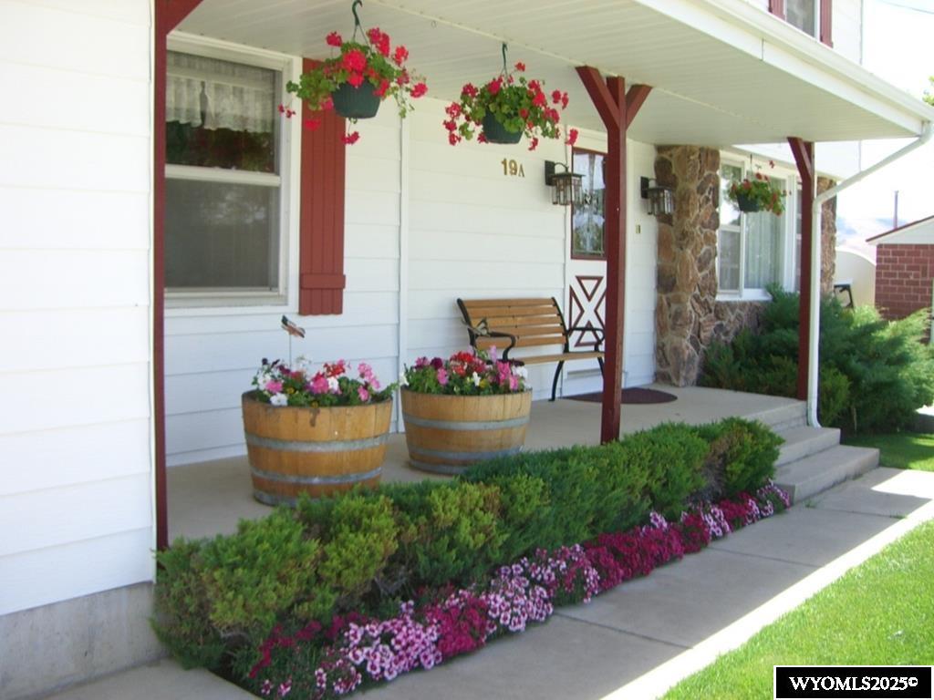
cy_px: 350
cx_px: 467
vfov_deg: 37.7
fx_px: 1025
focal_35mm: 38
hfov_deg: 49.0
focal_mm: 6.2
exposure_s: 1/320
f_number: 2.7
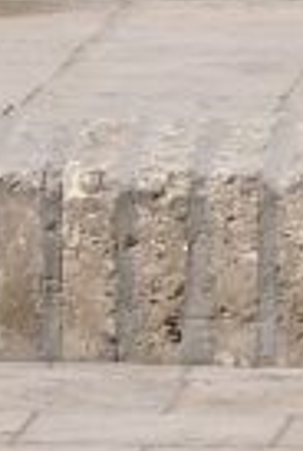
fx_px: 12912
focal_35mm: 1028
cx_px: 1317
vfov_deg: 2.0
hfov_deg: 1.3
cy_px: 0
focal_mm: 92
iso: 200
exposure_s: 1/500
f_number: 11
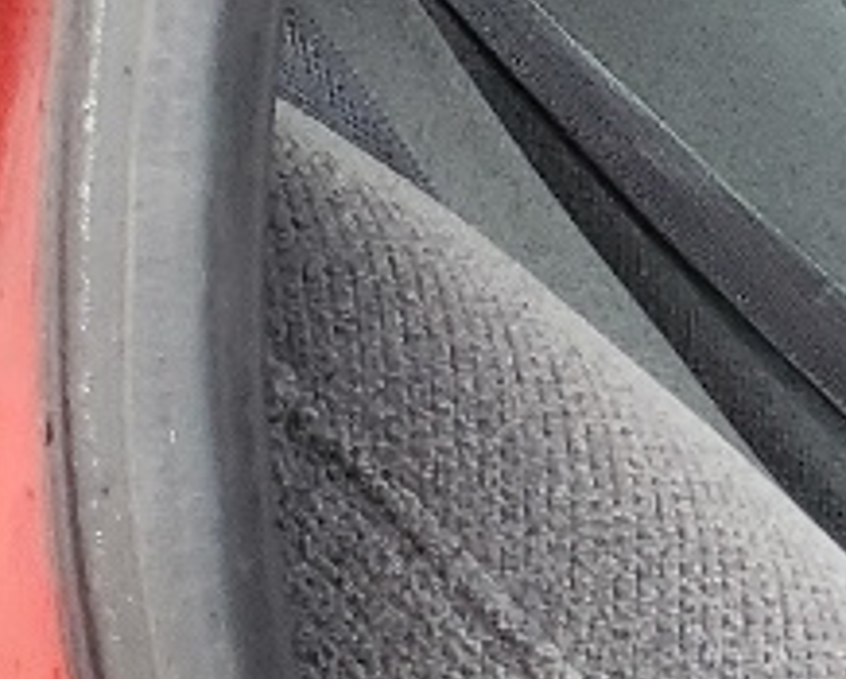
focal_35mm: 186
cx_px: 2200
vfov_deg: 8.2
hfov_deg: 9.1
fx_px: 4663
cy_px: 830
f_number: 1.5
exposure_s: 1/323
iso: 50
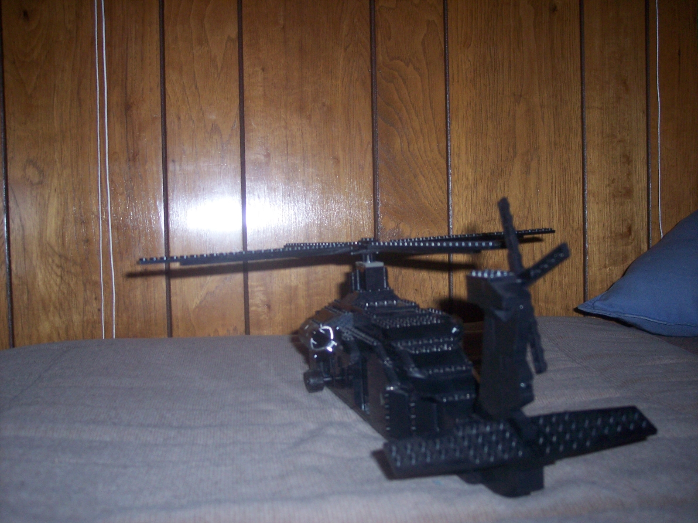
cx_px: 349
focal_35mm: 39
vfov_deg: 36.8
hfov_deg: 47.9
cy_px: 262
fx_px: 786
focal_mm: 8
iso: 140
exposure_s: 1/2
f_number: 2.8
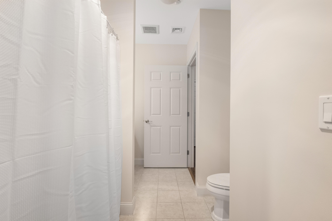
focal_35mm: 17
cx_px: 166
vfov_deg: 70.4
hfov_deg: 93.3
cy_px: 110
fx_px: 157
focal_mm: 11.5
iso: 400
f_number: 8
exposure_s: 1/220
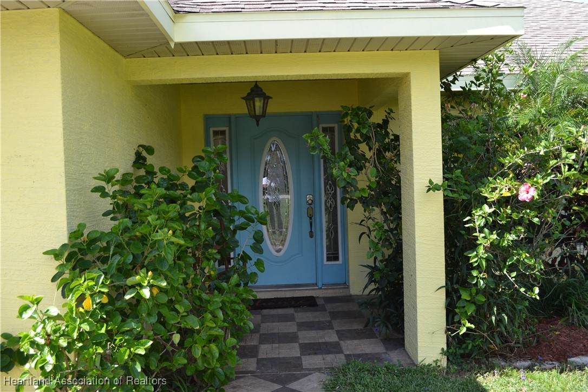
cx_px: 294
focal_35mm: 33
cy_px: 196
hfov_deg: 57.2
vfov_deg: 40.0
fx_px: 539
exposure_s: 1/125
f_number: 5.6
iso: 110
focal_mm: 22
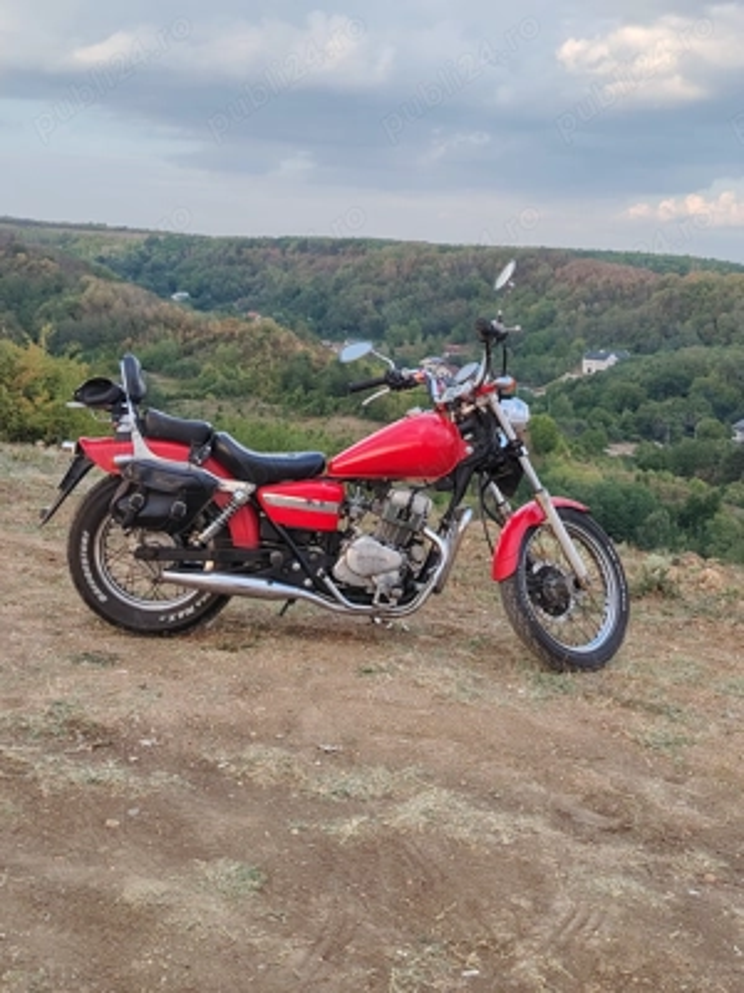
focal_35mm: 47
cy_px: 496
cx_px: 372
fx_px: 1347
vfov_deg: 40.4
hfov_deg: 30.9
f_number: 1.75
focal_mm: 5.25
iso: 734
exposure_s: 1/900
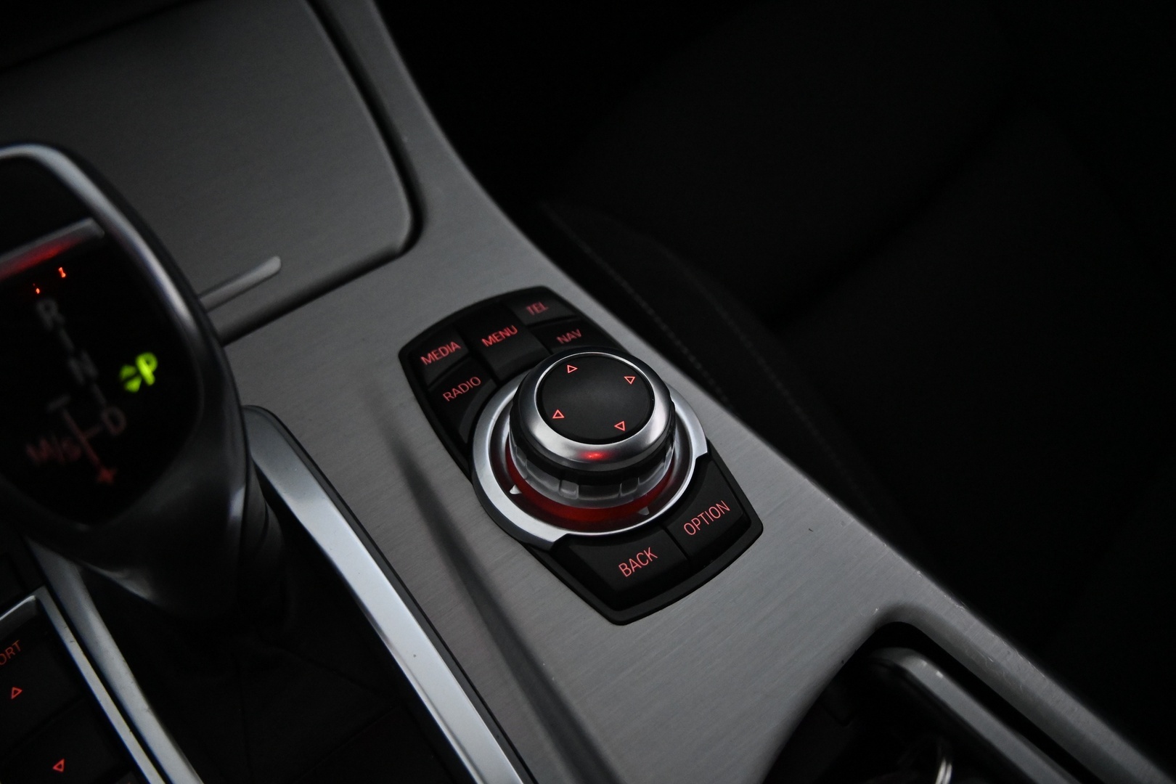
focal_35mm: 75
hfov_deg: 27.0
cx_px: 588
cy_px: 392
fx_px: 2450
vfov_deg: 18.2
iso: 5000
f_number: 6.3
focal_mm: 50
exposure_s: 1/250
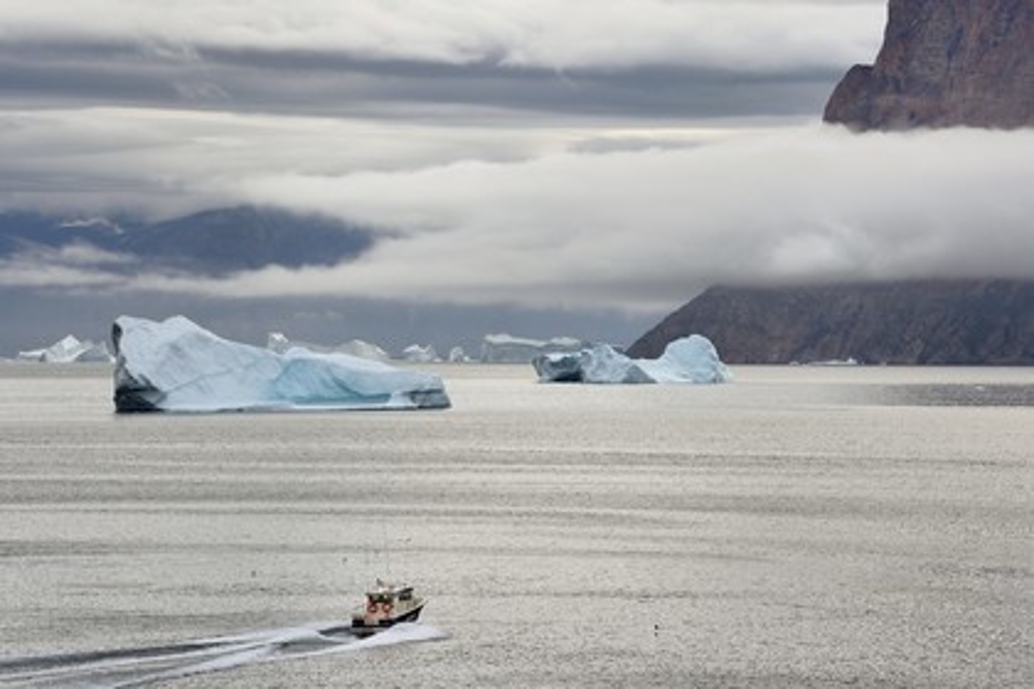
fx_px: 5744
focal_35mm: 200
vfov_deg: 6.9
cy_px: 344
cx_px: 517
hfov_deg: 10.3
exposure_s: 1/320
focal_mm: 200
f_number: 11
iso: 400
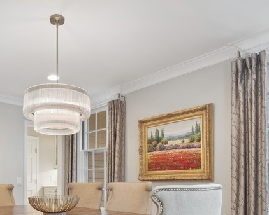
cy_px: 175
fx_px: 239
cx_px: 95
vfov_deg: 45.8
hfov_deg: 57.7
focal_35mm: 30
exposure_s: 1/2.5
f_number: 9
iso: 200
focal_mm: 10
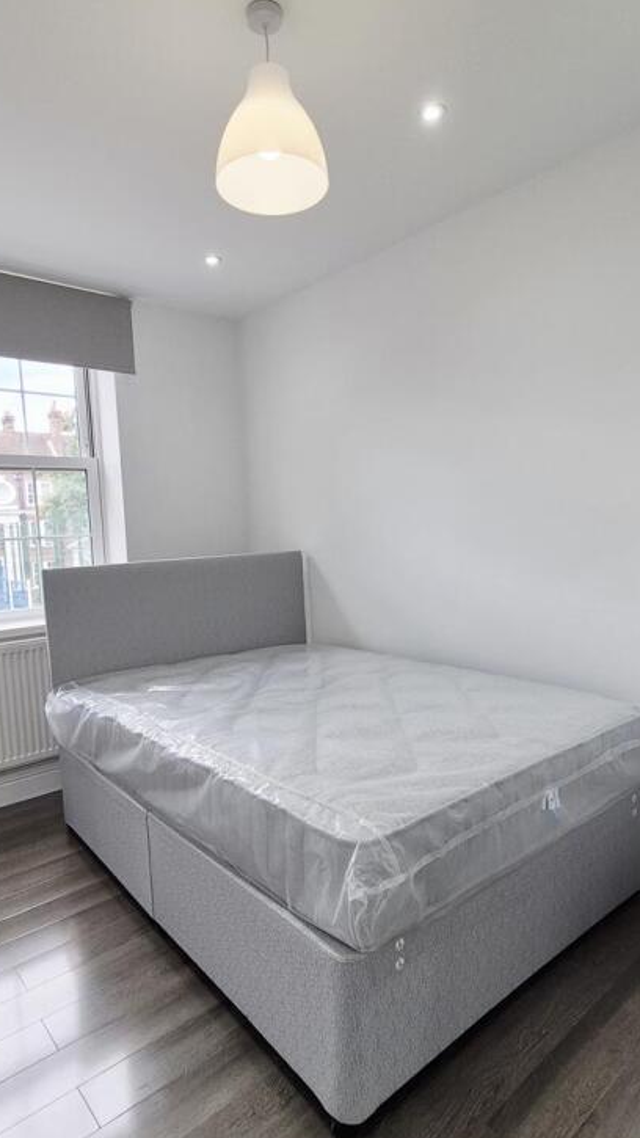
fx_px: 603
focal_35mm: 20
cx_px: 329
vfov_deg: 86.6
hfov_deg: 55.9
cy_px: 574
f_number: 2.2
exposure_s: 1/133
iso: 50
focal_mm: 1.74
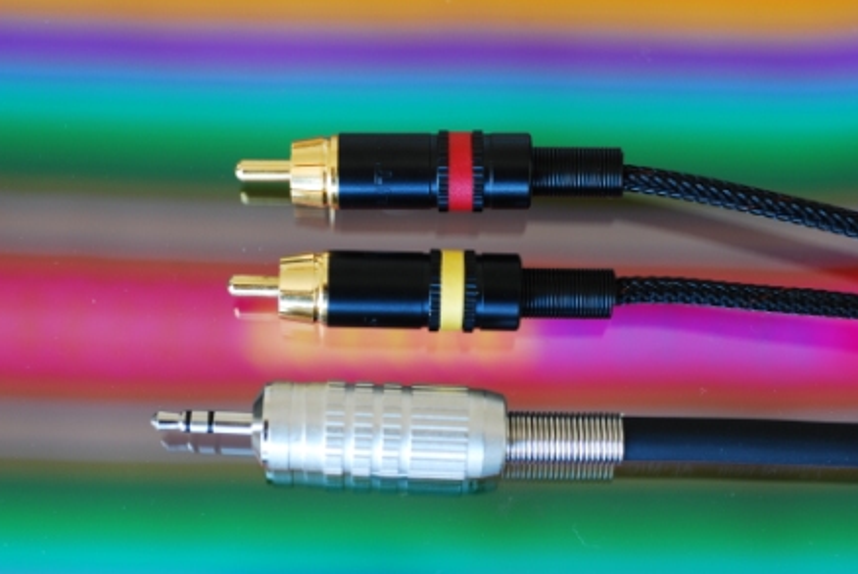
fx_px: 2195
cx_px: 433
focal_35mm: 92
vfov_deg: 14.9
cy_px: 288
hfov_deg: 22.1
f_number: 5.6
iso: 100
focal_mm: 60
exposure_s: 1/5
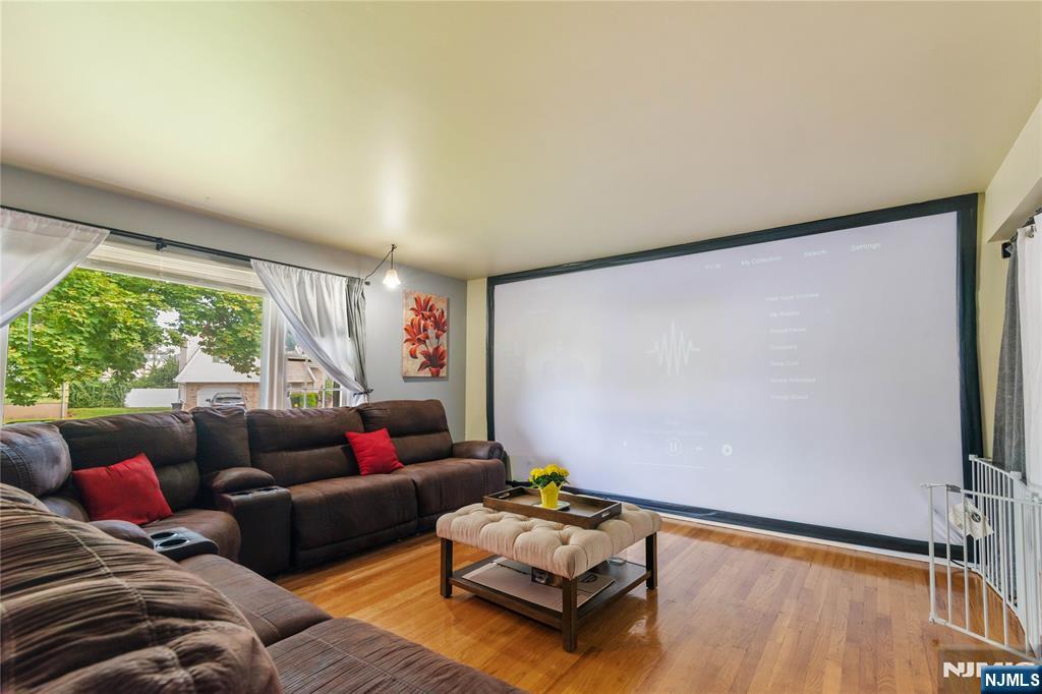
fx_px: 463
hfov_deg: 96.8
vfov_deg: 73.7
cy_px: 347
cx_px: 521
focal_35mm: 16
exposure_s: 1/5
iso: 800
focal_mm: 16
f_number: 8
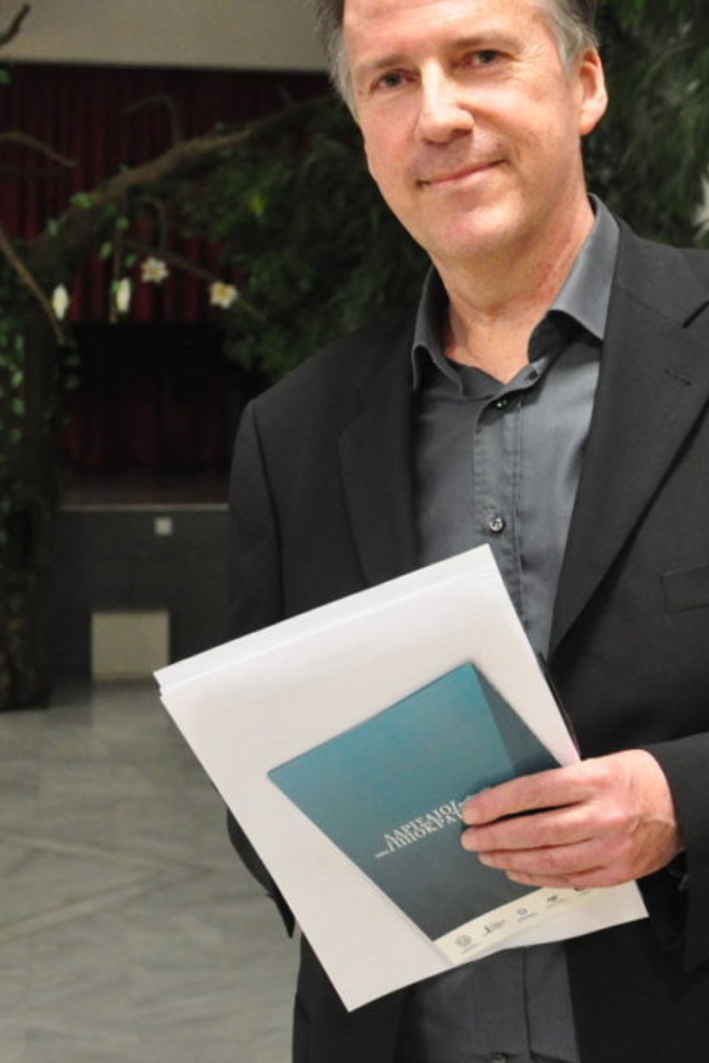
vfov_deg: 28.4
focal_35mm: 71
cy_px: 429
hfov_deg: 19.1
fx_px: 2096
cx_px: 509
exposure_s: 1/30
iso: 1800
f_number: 4
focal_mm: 26
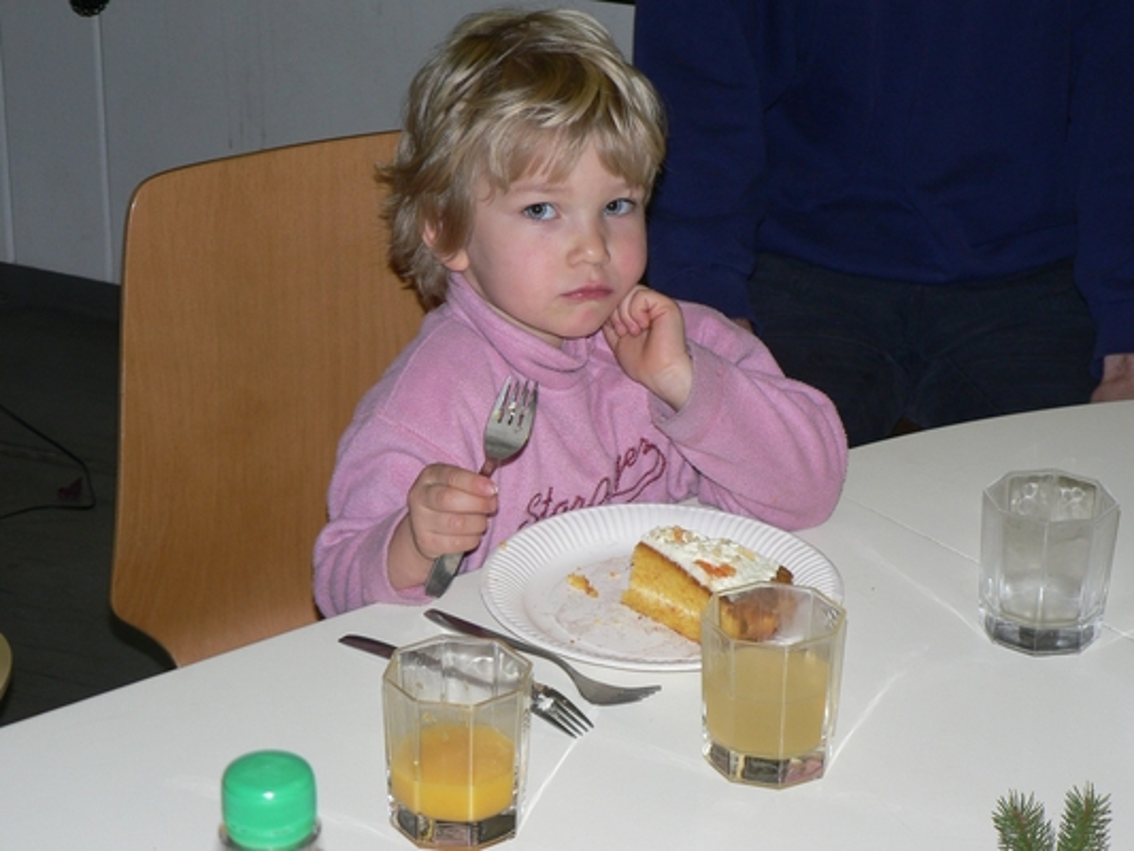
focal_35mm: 86
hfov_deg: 22.8
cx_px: 567
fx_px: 2818
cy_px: 426
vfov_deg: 17.2
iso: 100
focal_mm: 14.3
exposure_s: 1/60
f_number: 3.2
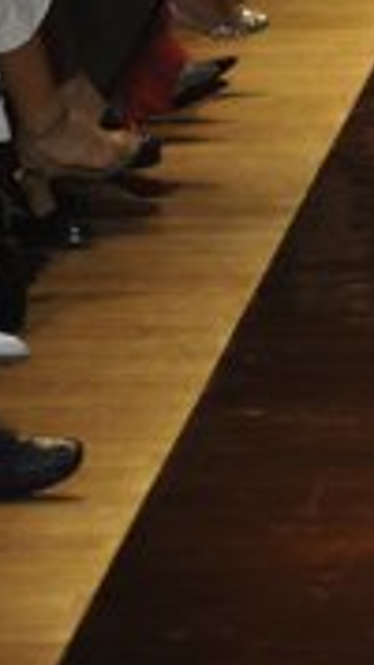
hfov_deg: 2.3
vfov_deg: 4.1
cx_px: 531
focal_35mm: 529
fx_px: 9335
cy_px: -125
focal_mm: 200
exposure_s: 1/400
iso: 2000
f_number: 5.6
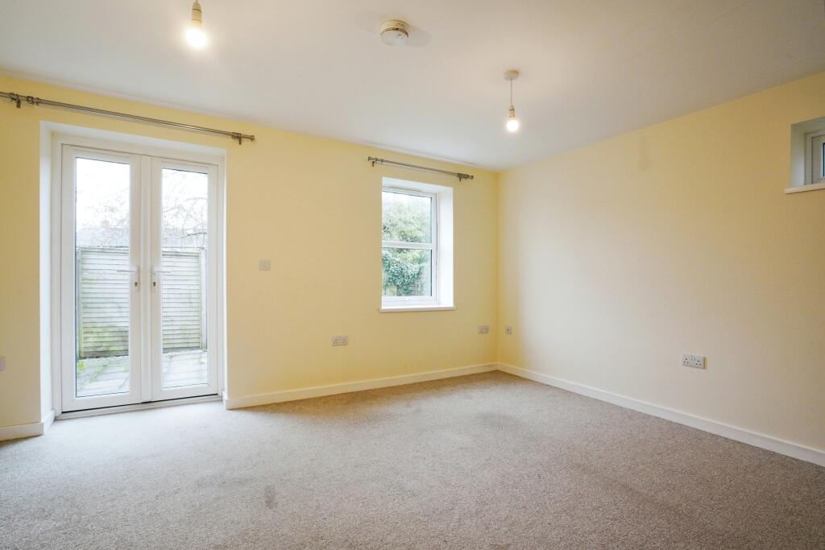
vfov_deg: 73.8
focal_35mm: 16
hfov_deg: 96.7
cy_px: 275
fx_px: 367
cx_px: 412
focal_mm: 16
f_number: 9
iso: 1250
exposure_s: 1/40
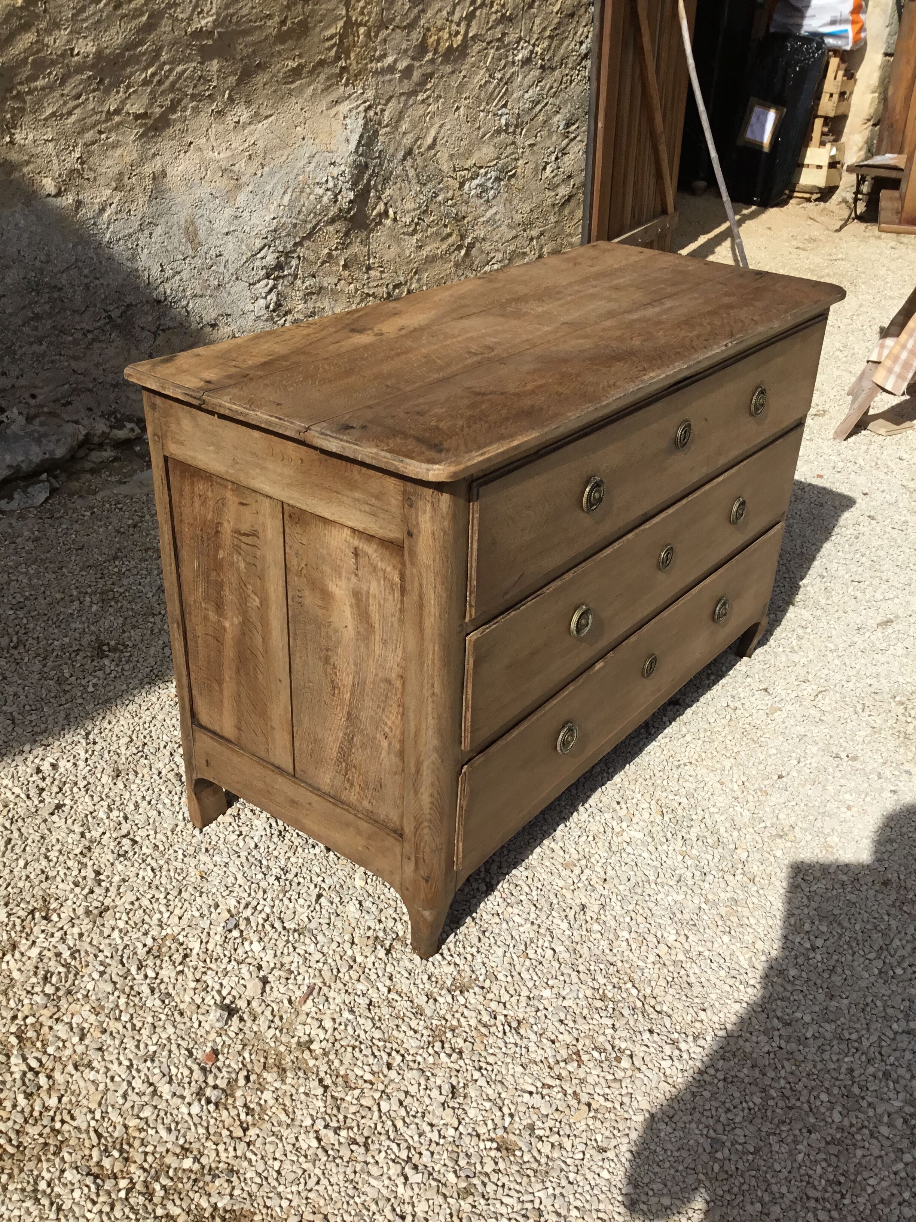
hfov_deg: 45.4
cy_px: 611
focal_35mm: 31
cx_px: 458
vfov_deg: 58.4
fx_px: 1094
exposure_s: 1/2809
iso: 25
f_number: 2.4
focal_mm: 3.3
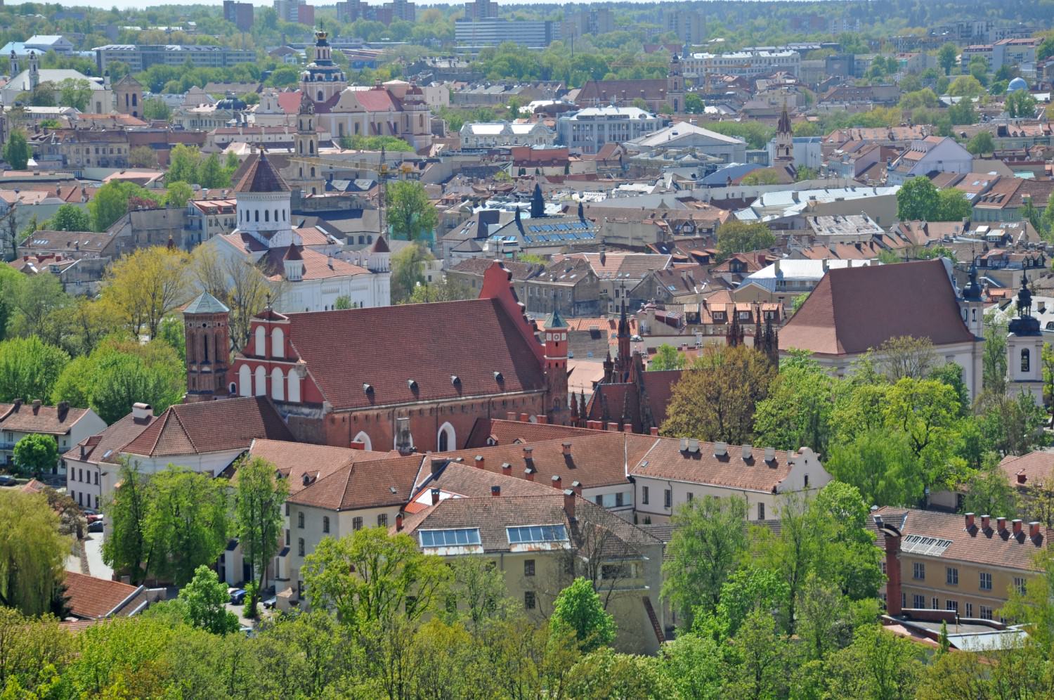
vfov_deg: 12.1
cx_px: 527
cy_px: 350
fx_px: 3289
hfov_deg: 18.2
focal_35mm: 112
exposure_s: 1/500
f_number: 5.6
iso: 200
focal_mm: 75
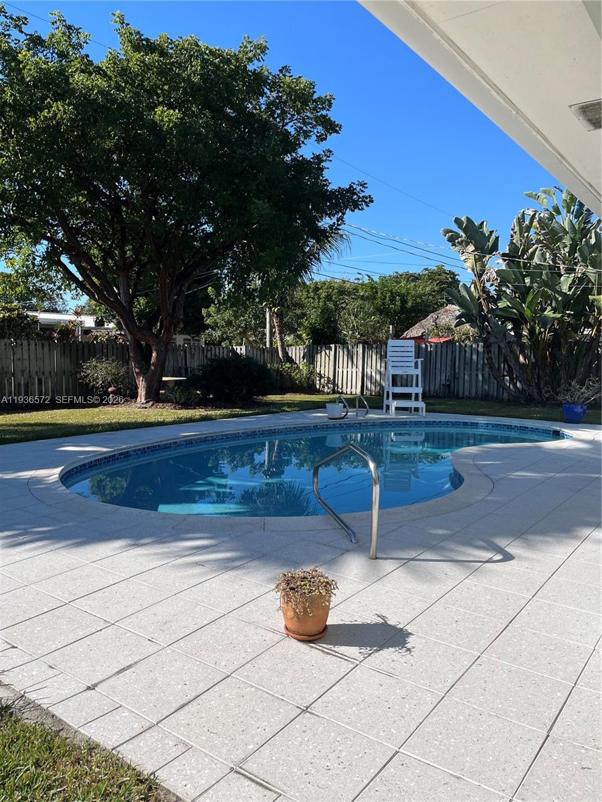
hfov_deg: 53.1
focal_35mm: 26
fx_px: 603
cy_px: 401
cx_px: 301
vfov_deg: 67.3
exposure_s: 1/4310
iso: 50
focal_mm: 5.1
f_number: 1.6
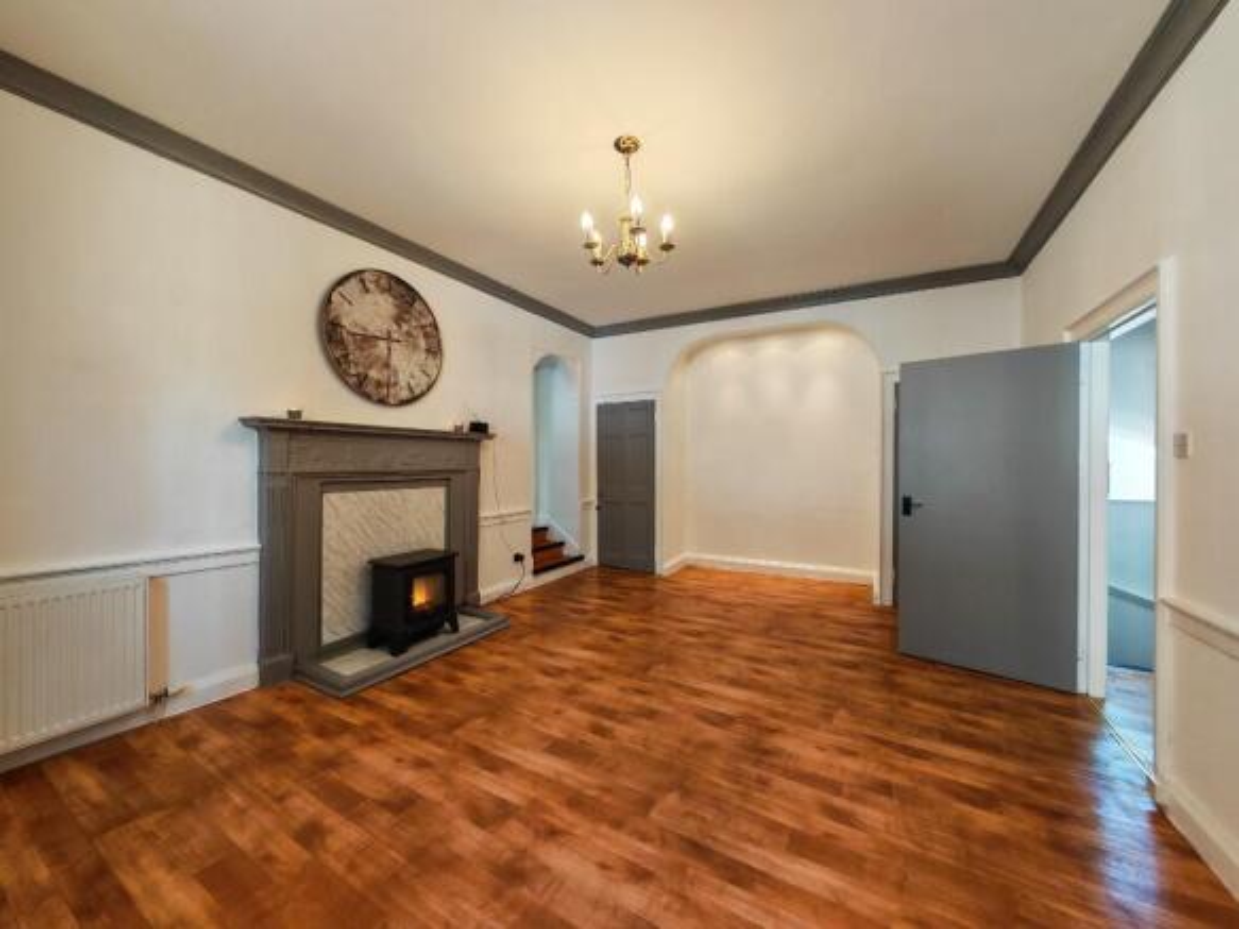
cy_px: 464
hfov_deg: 110.5
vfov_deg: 94.5
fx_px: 429
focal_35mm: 12
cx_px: 620
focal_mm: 1.82
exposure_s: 1/33
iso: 200
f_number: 2
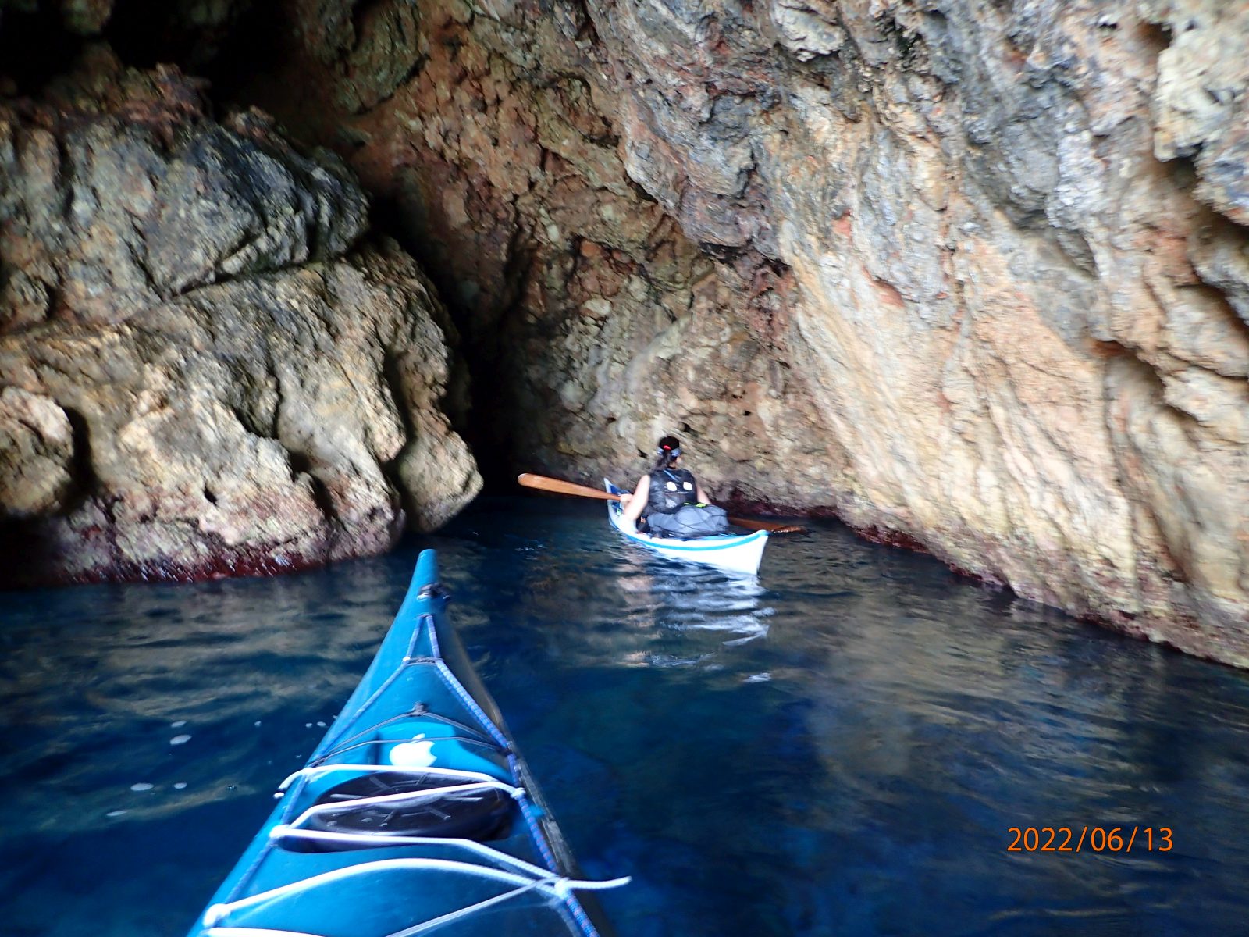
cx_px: 624
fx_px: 902
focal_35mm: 25
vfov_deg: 54.9
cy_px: 468
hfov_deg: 69.4
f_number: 2
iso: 200
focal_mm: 4.5
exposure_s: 1/20
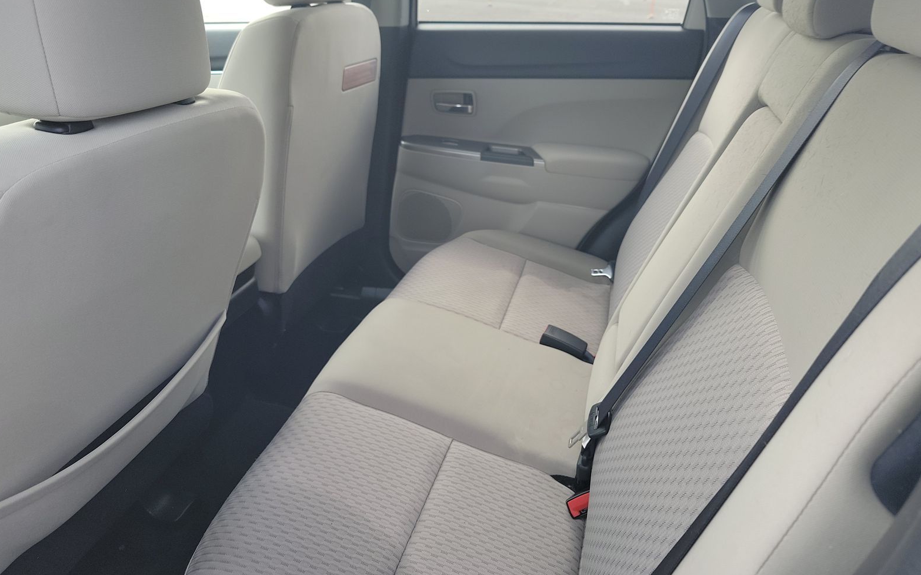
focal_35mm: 26
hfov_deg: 70.4
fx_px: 652
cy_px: 281
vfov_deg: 47.6
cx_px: 463
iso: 71
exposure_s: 1/59
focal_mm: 6.7
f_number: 1.8
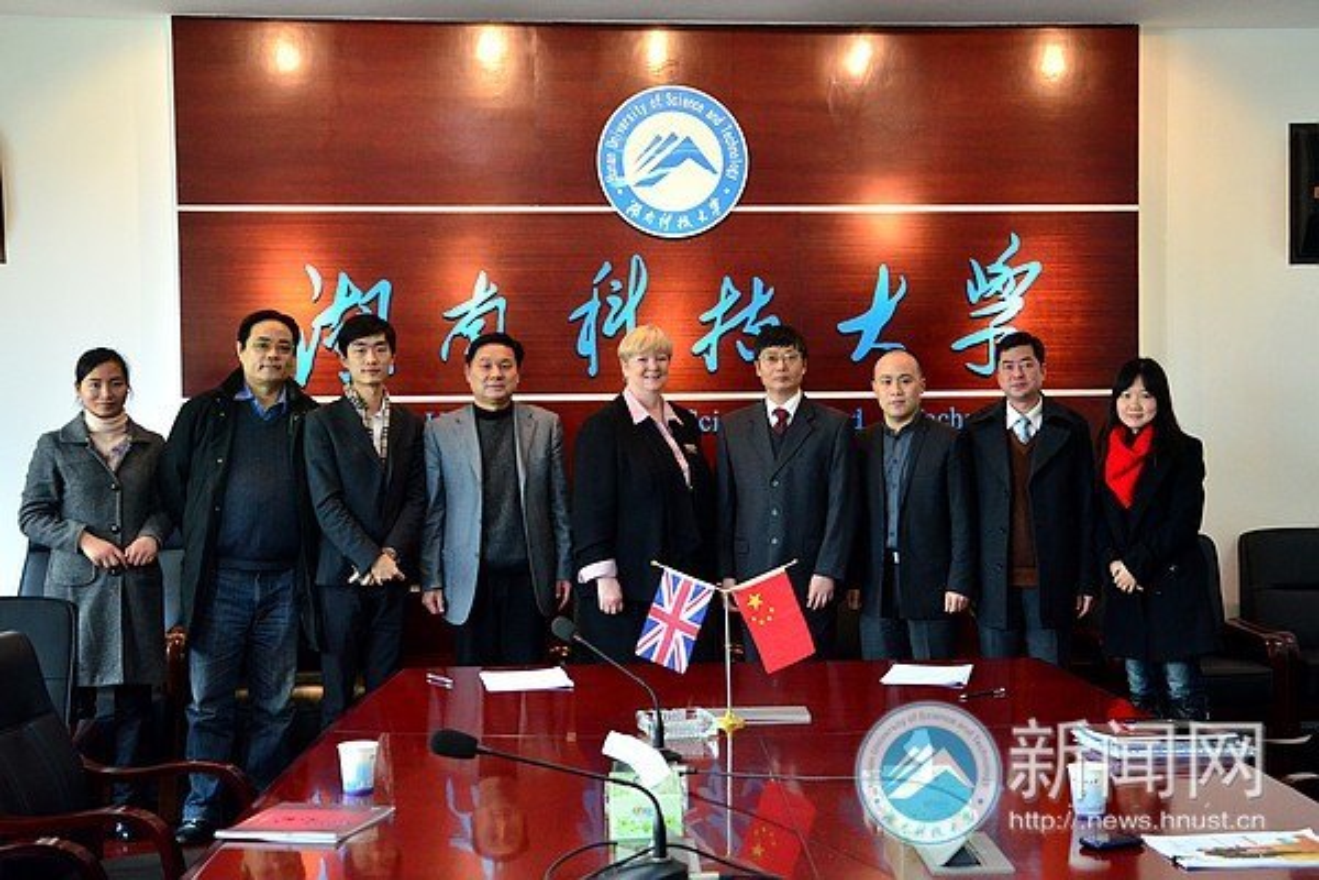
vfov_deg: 26.5
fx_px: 1868
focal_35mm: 51
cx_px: 660
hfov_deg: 38.9
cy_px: 440
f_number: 5
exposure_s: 1/50
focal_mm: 34
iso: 2000
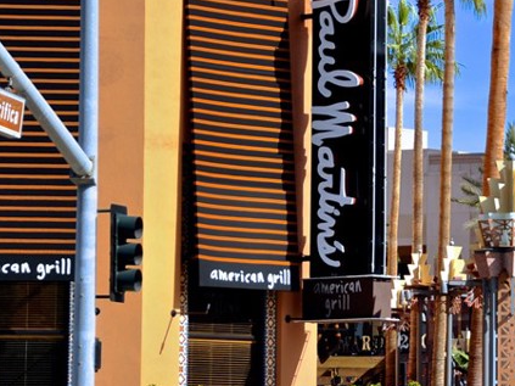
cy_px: 163
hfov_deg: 8.6
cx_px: 436
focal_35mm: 230
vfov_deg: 6.5
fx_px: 3421
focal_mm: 66
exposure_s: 1/640
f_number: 6.3
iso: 200
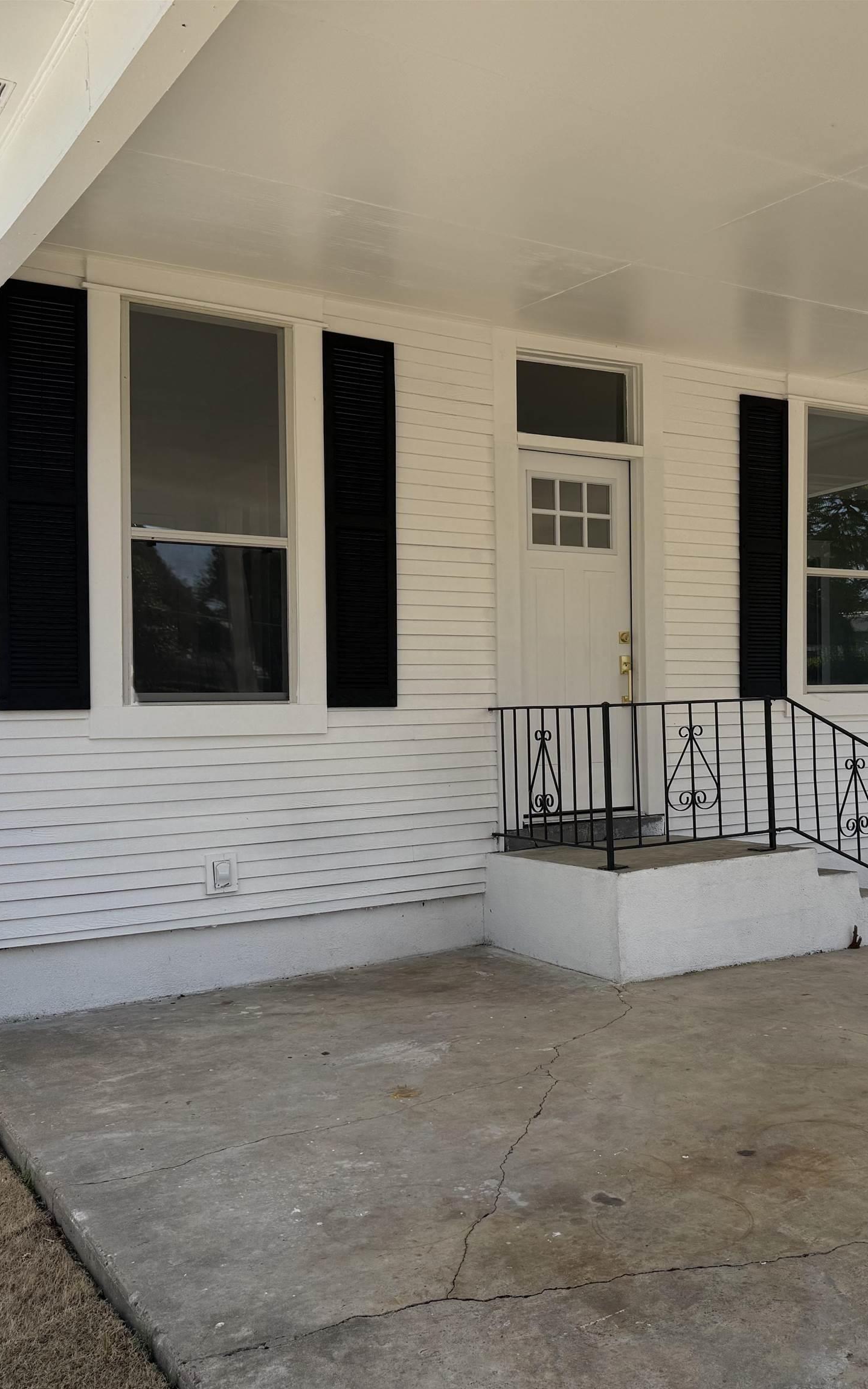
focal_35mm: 34
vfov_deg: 56.7
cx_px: 587
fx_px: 1287
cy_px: 695
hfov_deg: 36.8
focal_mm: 6.76
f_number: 1.78
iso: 80
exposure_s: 1/3425
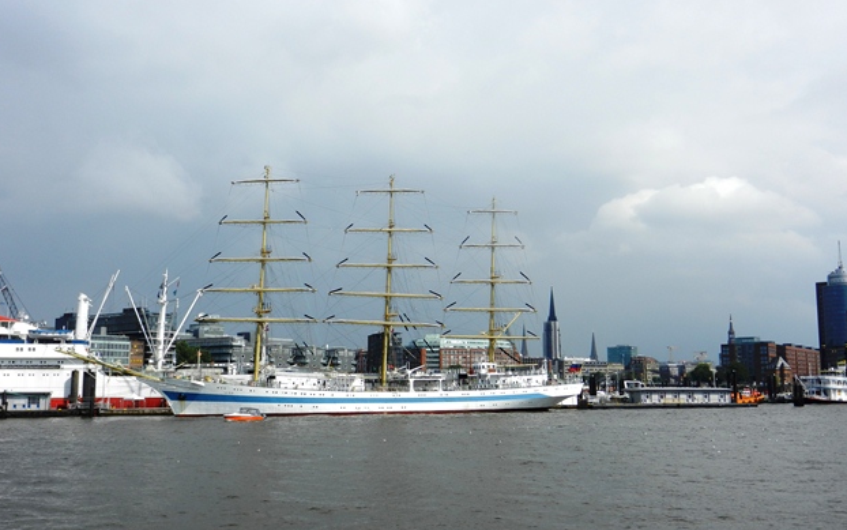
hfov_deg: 54.0
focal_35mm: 36
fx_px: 831
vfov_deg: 35.3
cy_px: 278
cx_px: 432
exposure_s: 1/1600
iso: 160
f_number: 3.8
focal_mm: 5.9
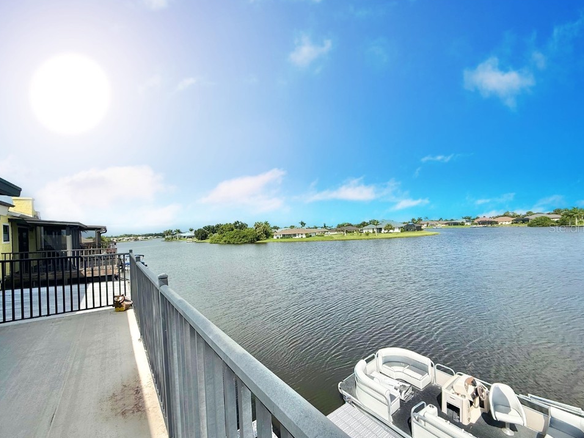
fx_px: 253
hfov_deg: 98.2
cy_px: 227
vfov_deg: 81.7
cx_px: 294
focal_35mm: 15
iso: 50
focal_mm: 2.22
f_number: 2.2
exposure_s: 1/4425
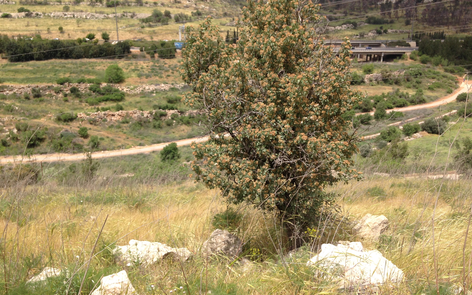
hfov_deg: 54.0
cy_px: 138
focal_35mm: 36
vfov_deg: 35.3
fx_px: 463
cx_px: 232
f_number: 2.4
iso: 50
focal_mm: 4.12
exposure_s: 1/1595
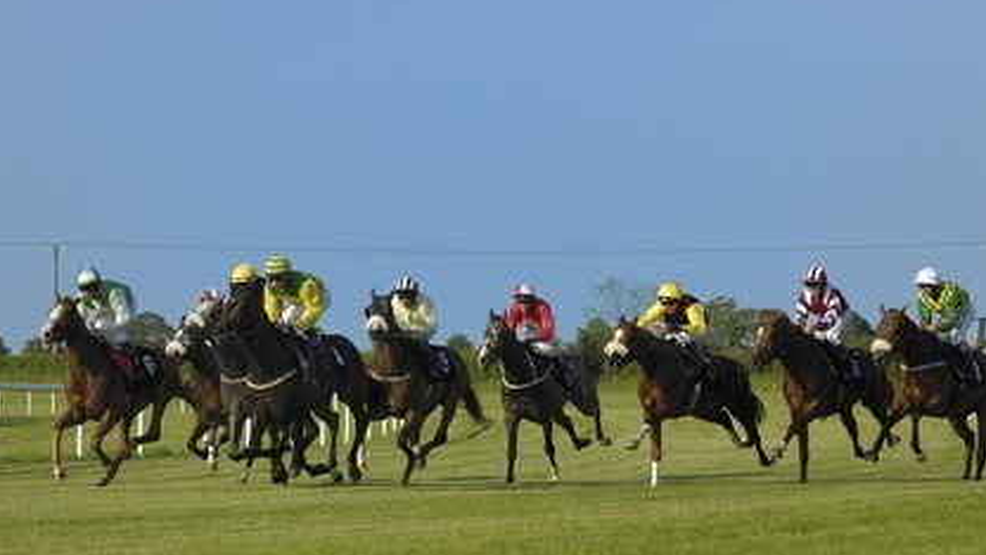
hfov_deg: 14.3
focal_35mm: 151
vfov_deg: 8.1
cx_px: 491
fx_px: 3936
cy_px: 299
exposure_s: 1/1000
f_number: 4
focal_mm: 95
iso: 100
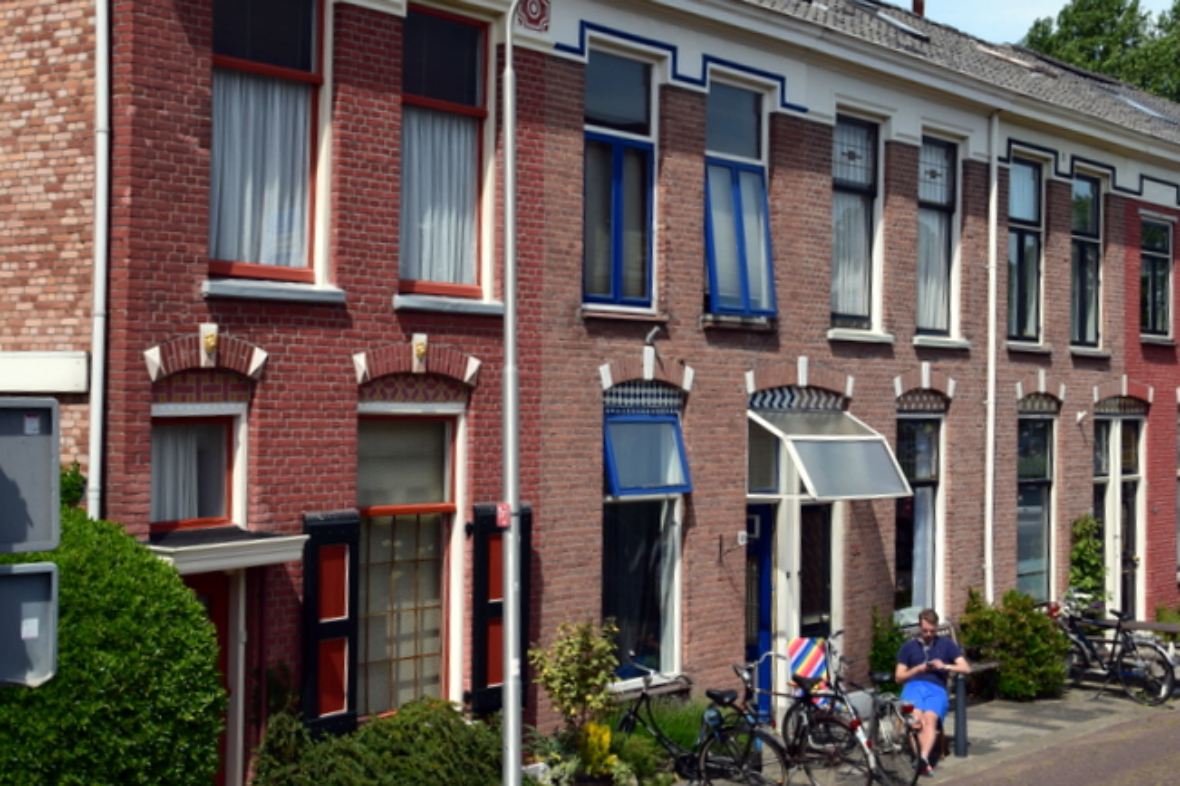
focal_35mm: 59
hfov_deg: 33.9
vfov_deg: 23.0
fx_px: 1934
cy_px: 360
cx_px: 660
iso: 125
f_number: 9
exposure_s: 1/100
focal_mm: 32
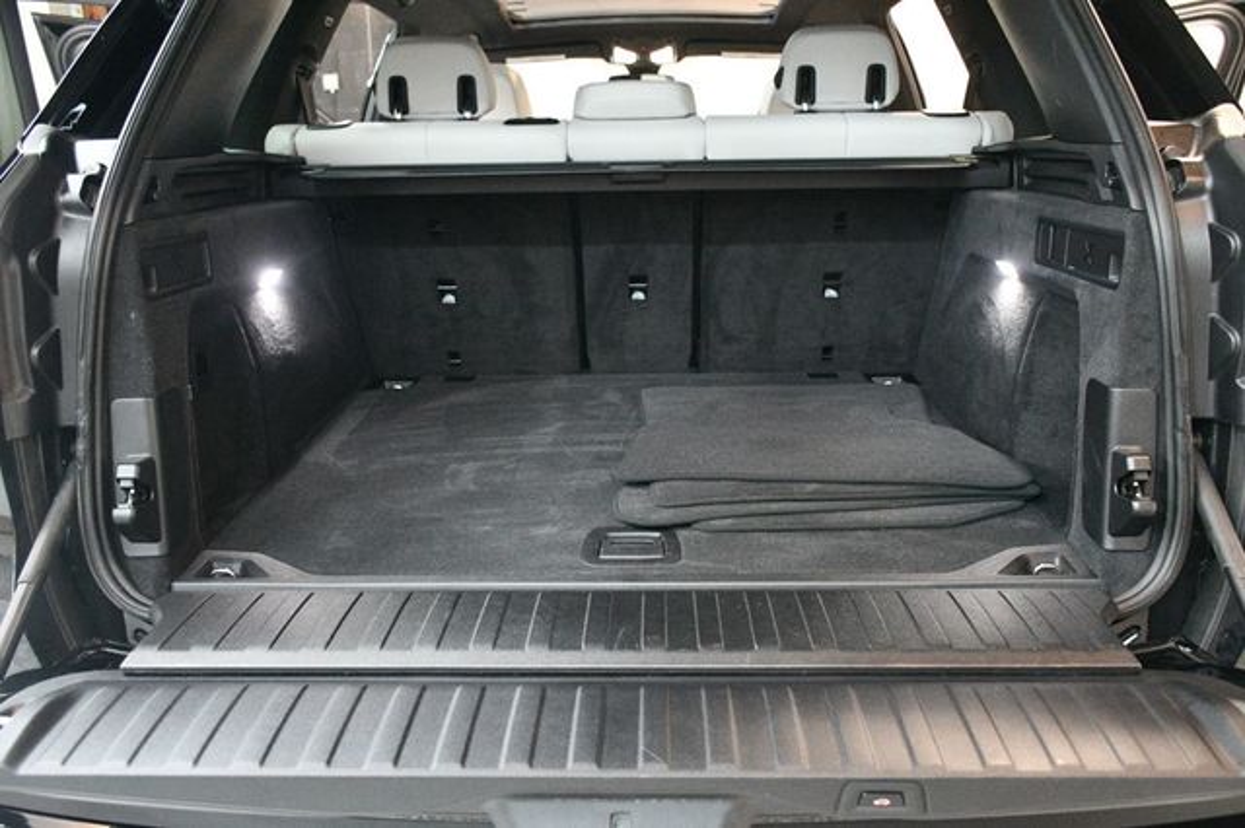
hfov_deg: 57.2
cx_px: 622
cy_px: 414
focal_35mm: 33
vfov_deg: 39.9
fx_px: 1141
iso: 6400
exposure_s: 1/60
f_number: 3.5
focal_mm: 22
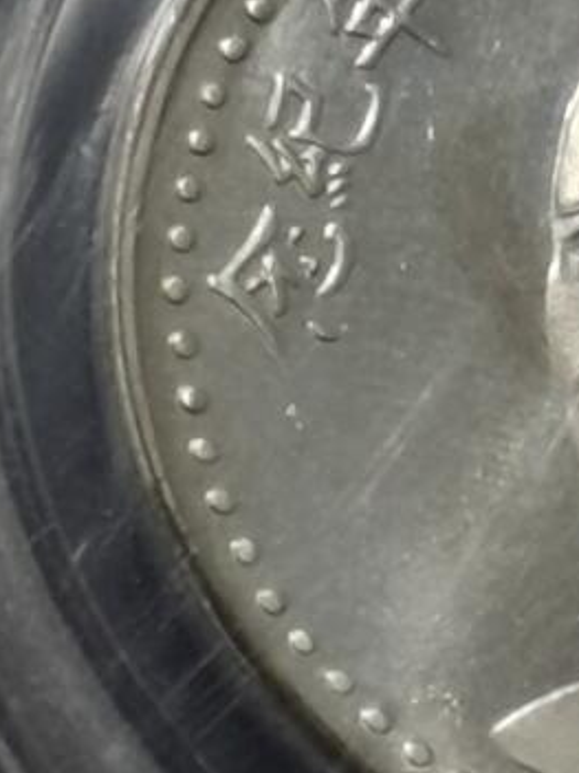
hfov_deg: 3.6
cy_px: -81
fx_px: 9149
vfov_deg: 4.8
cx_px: 689
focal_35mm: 410
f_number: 1.8
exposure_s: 1/142
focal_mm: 5.58
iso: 50
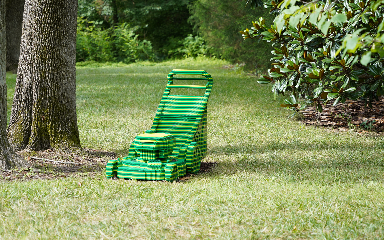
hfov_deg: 19.3
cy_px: 118
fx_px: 1130
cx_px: 192
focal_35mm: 108
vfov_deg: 12.1
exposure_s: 1/160
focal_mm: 70
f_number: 2.8
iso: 100
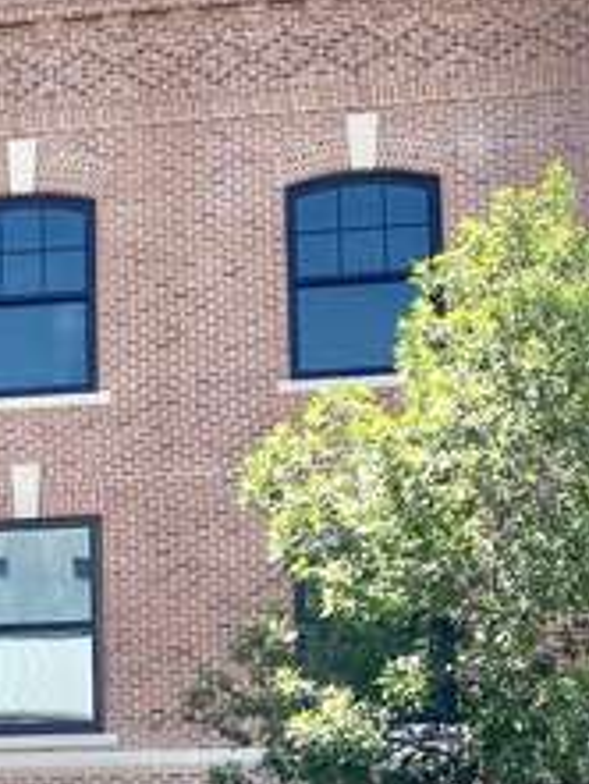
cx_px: -273
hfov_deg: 14.7
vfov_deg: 20.4
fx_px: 2131
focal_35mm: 94
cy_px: 710
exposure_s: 1/1678
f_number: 1.8
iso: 32
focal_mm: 4.25
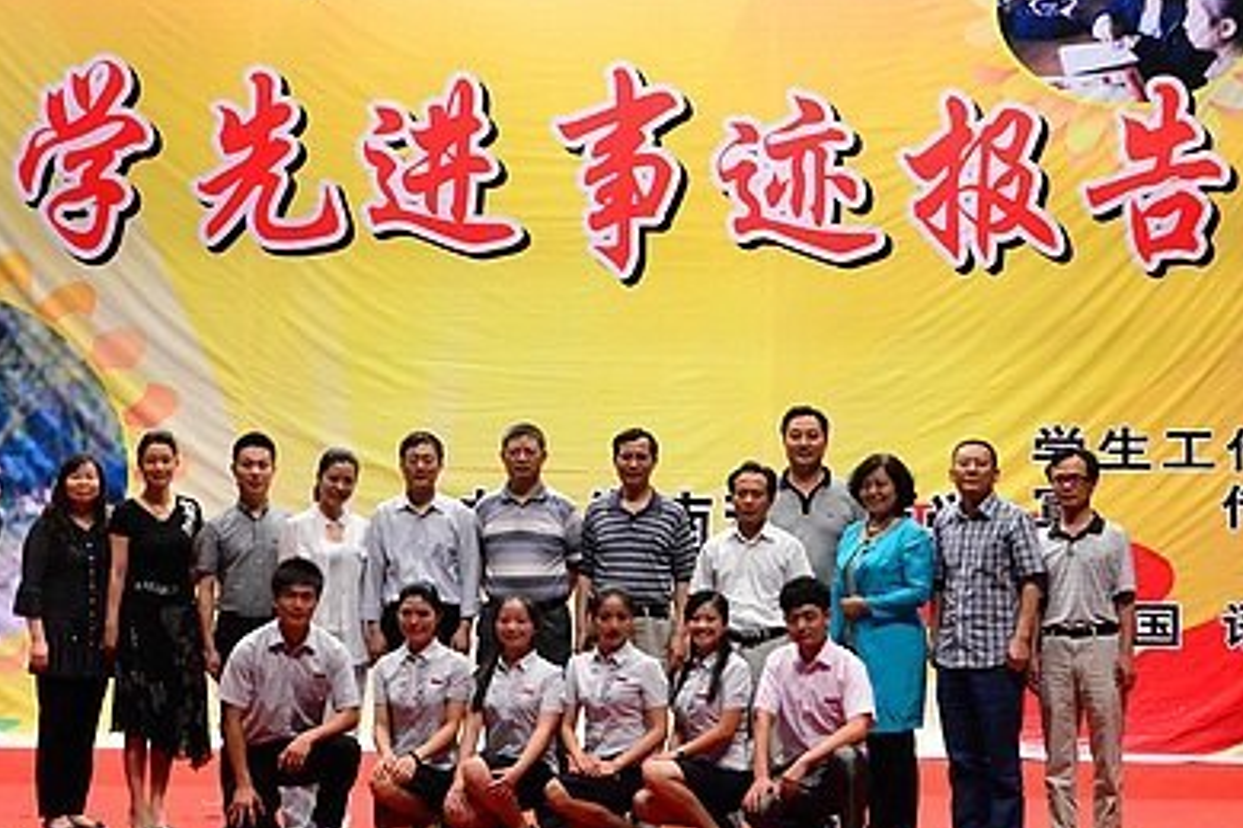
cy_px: 339
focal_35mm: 74
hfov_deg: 27.3
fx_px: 2554
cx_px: 467
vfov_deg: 18.4
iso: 3200
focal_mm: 32
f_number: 5
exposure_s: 1/200
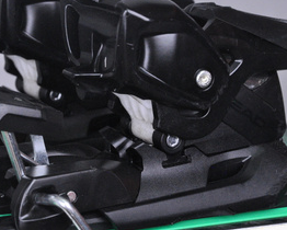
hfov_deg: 11.4
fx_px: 1437
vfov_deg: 9.2
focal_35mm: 169
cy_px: 114
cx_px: 90
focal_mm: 70
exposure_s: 1/125
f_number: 8
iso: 3200
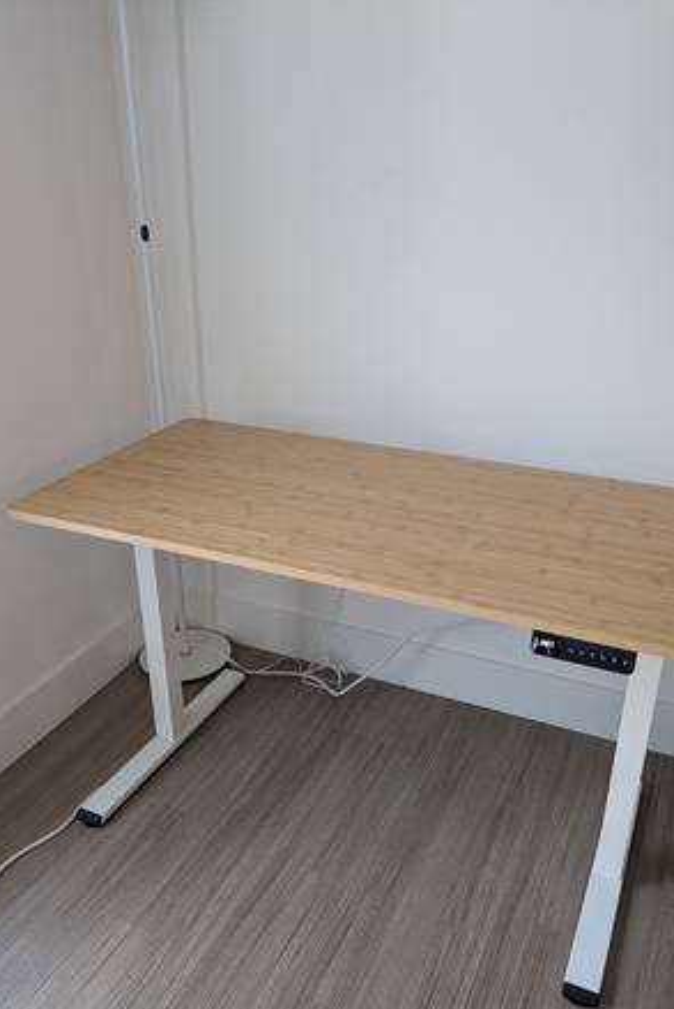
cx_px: 370
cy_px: 518
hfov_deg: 44.9
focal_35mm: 29
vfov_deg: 63.6
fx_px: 814
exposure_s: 1/24
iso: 101
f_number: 1.73
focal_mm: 4.38
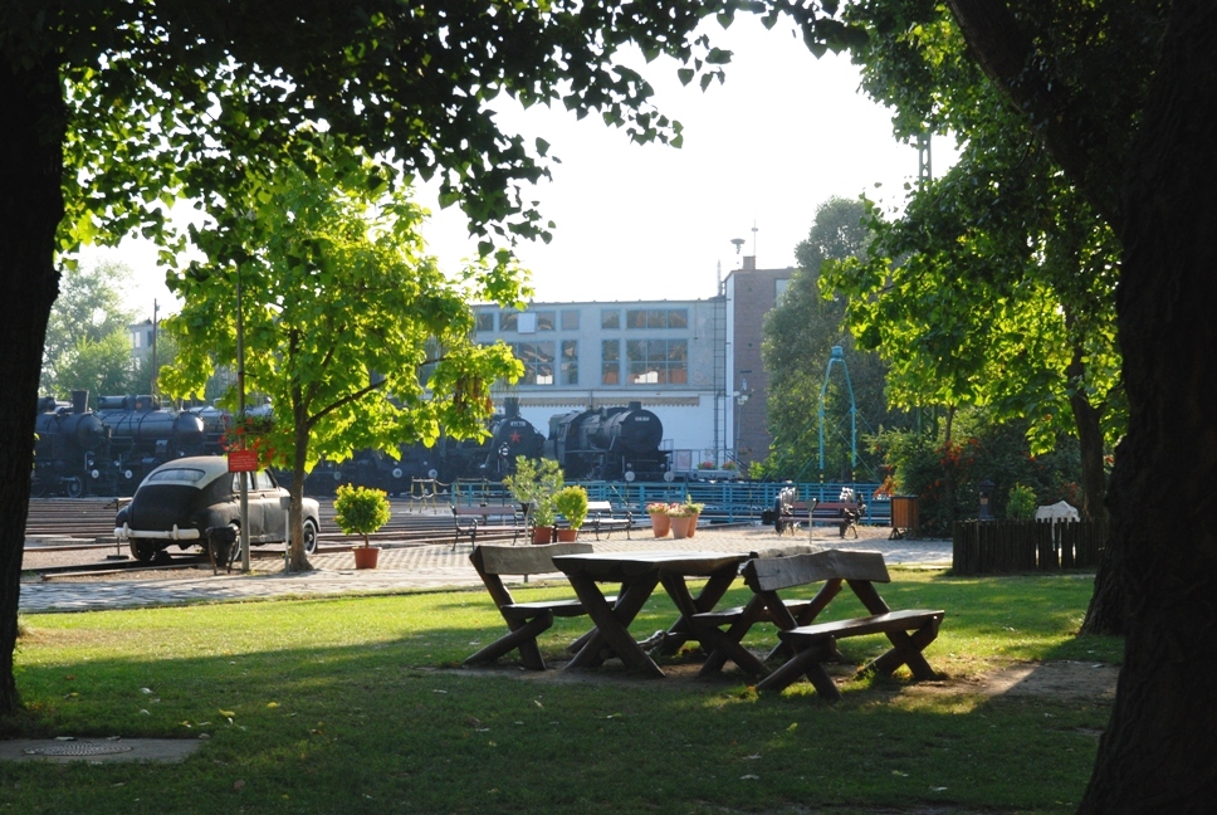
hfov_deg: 27.0
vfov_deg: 18.2
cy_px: 408
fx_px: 2538
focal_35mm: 75
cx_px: 608
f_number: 8
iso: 250
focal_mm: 50
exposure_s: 1/250
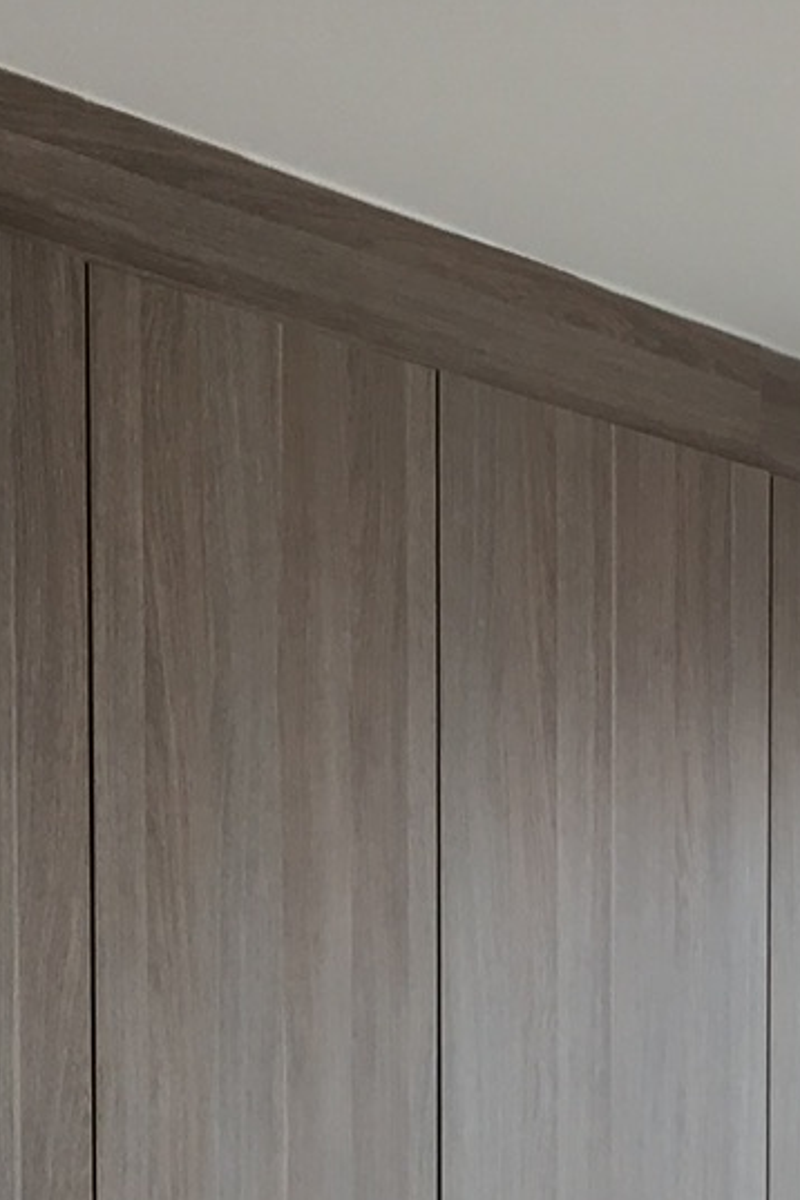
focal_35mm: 115
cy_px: 1708
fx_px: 3833
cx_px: 725
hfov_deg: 11.8
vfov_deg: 16.5
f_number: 2.2
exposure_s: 1/120
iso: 32
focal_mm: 4.15
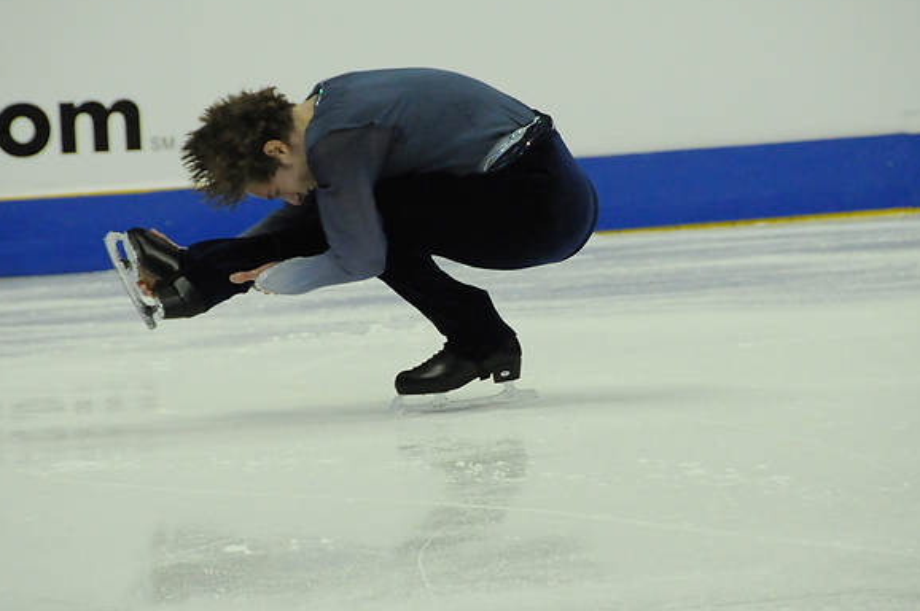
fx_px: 10593
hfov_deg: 5.0
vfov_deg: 3.3
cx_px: 446
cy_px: 271
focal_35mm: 415
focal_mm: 200
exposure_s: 1/1250
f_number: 5.6
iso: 3200
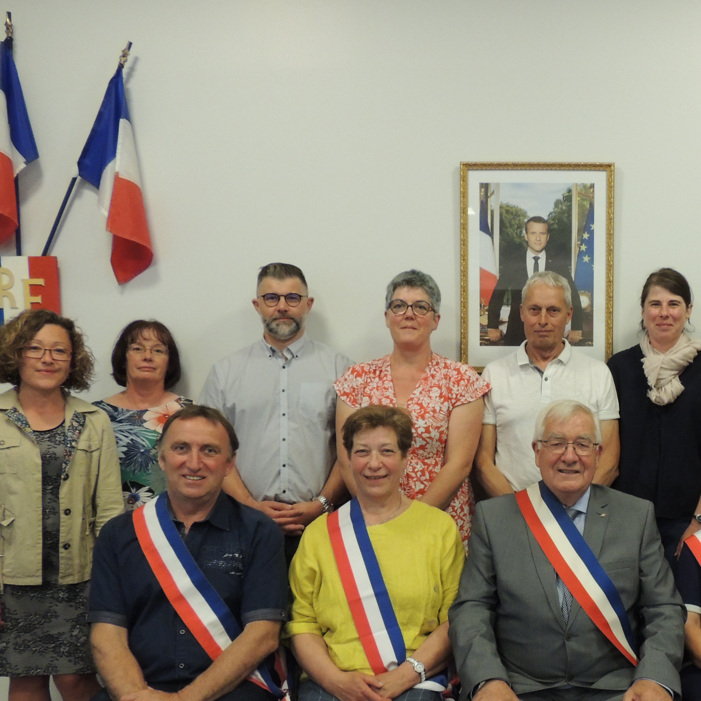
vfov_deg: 37.1
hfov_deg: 36.4
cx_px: 552
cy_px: 470
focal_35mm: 45
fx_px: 1031
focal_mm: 4.9
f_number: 3.1
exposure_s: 1/20
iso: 400
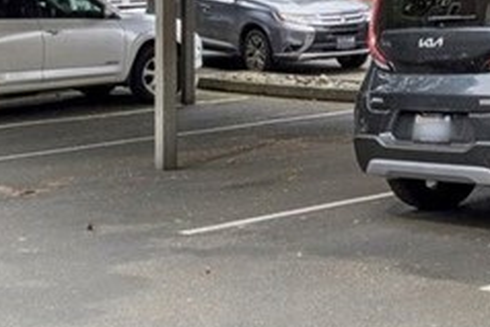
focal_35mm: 107
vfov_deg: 12.5
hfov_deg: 18.9
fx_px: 1457
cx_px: 386
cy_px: -75
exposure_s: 1/80
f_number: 9
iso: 250
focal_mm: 10
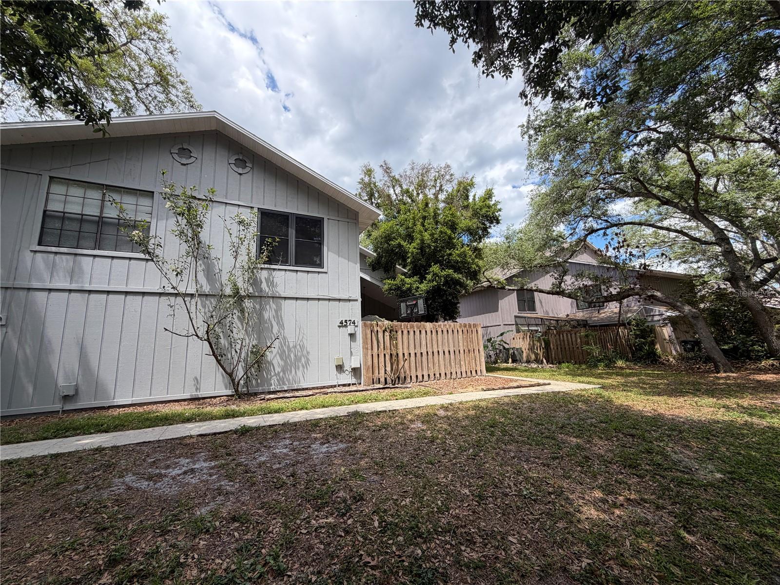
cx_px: 390
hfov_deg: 102.1
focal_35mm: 14
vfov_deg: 85.7
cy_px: 292
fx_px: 315
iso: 40
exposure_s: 1/760
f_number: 2.2
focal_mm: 2.22
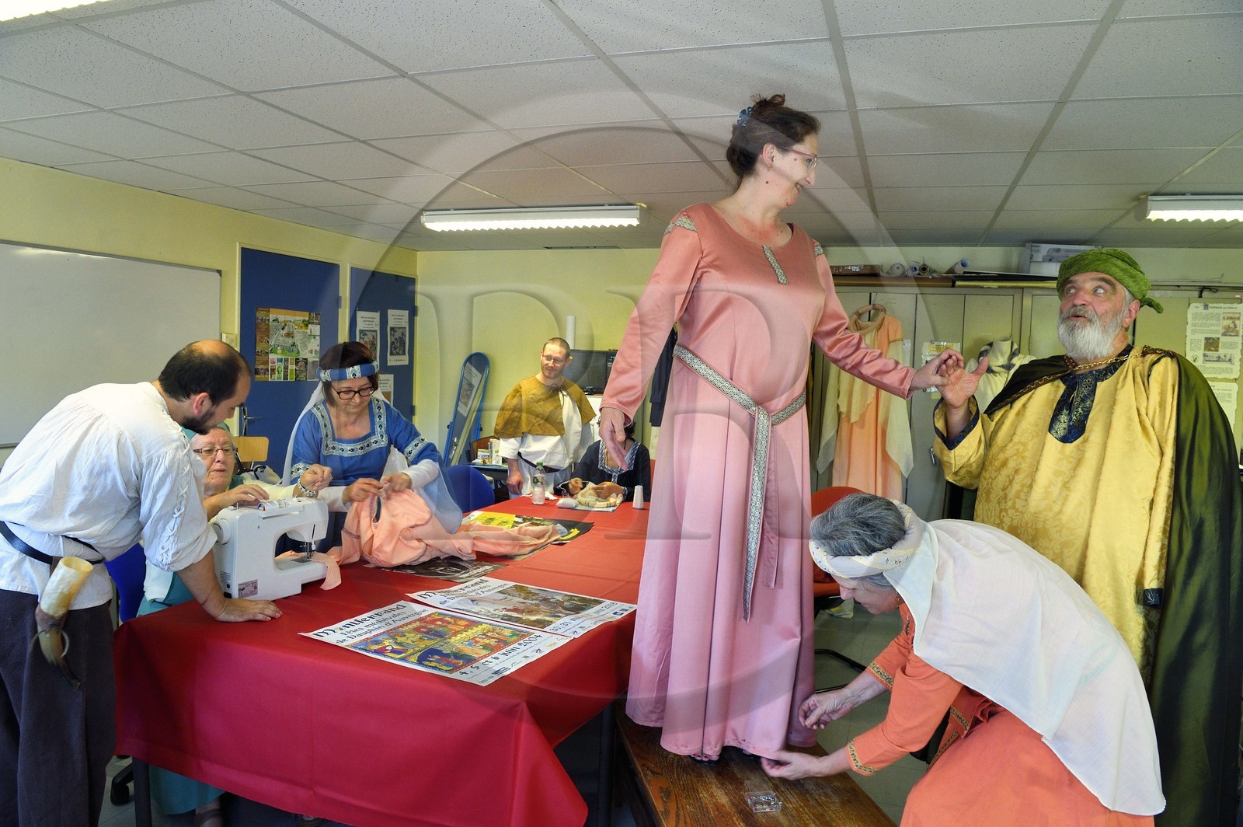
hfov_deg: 73.8
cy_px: 414
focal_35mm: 24
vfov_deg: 53.1
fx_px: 828
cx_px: 622
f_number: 11
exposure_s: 1/30
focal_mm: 24
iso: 1600
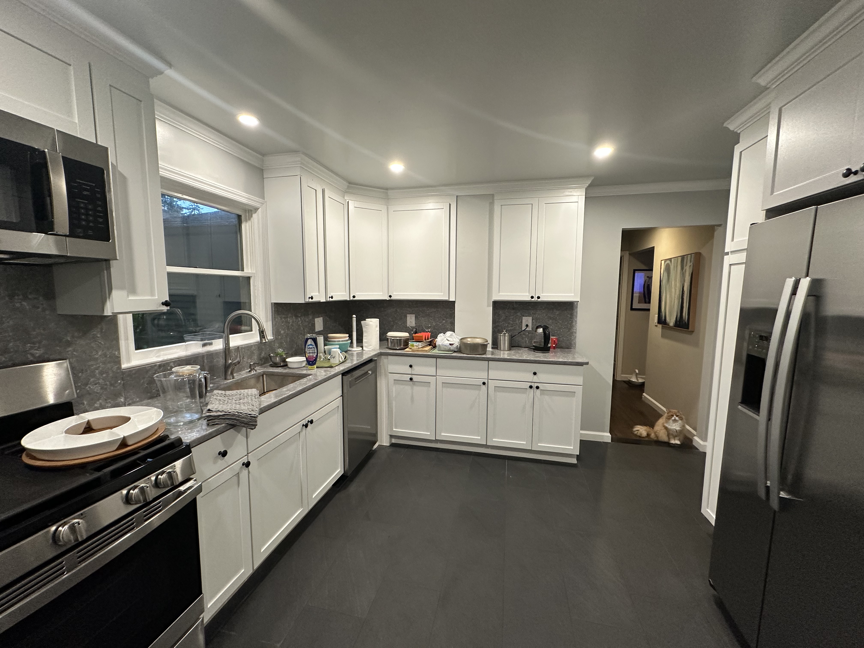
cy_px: 324
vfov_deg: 85.7
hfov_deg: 102.1
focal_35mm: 14
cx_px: 432
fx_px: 349
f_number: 2.2
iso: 200
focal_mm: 2.22
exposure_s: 1/60
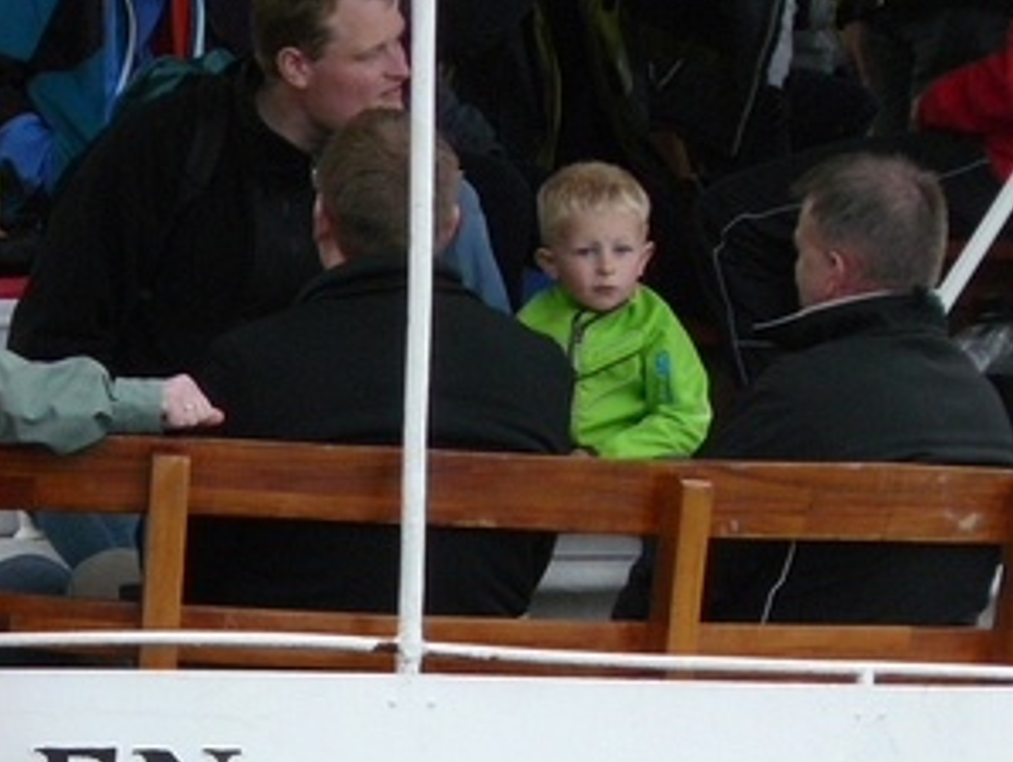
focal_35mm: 606
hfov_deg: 3.3
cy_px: 687
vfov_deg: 2.5
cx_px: 37
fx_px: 17748
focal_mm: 50.1
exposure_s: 1/250
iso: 200
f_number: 5.6
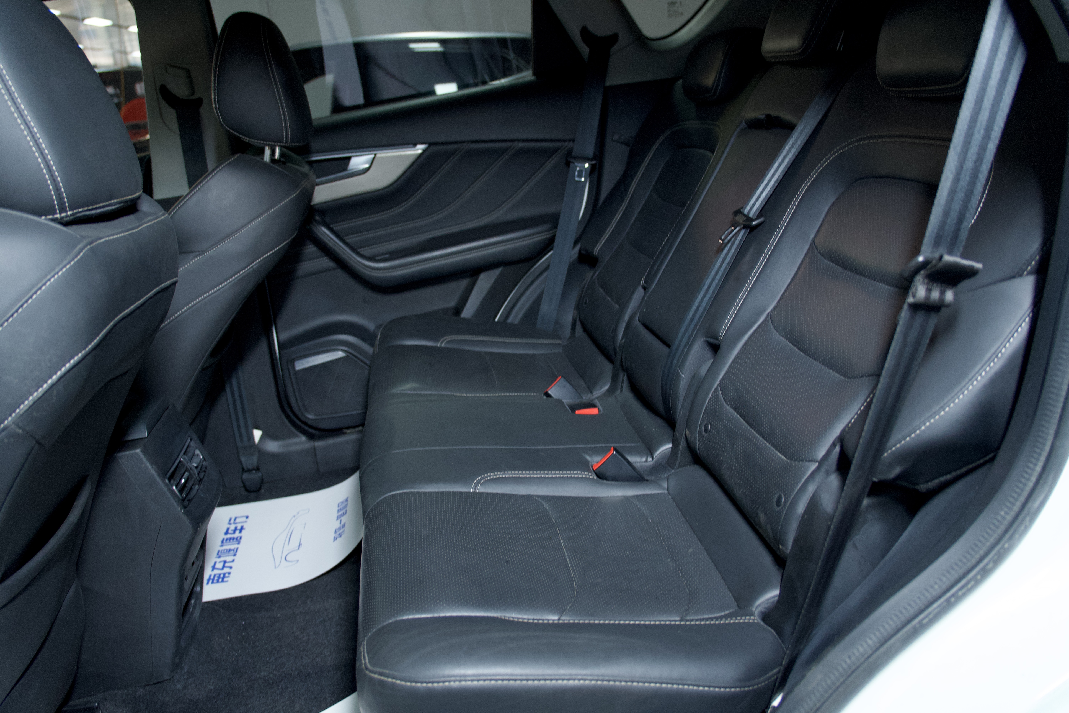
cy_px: 356
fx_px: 802
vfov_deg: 47.9
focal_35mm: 27
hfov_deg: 67.4
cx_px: 534
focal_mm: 18
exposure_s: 1/100
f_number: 2.8
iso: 640
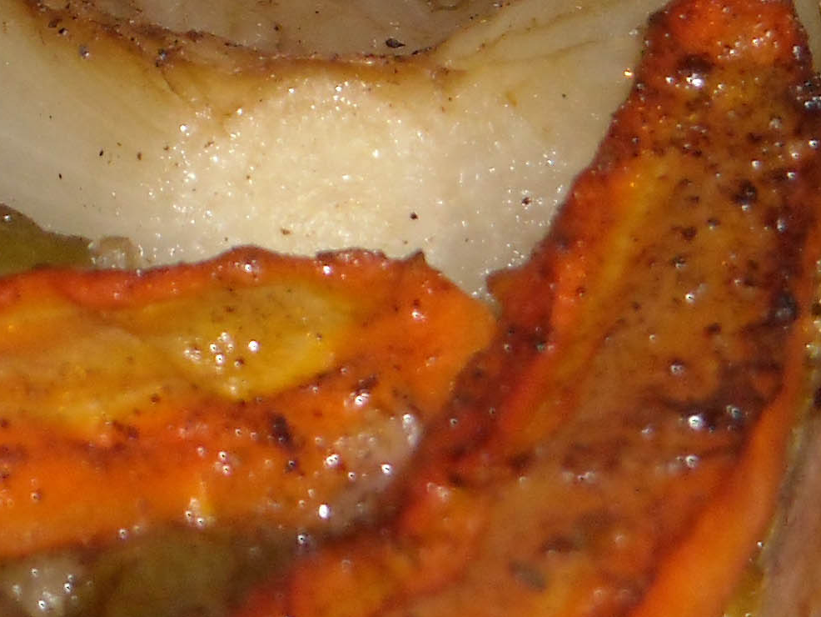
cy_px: -53
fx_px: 7757
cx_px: -384
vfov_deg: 4.5
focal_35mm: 327
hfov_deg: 6.0
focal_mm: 17.1
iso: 200
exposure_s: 1/125
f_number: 4.7
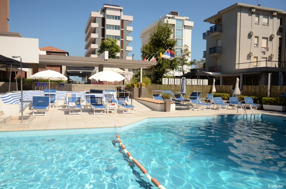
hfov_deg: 67.5
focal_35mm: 27
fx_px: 214
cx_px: 143
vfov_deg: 47.7
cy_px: 94
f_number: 4.5
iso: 800
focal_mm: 18
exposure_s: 1/8000
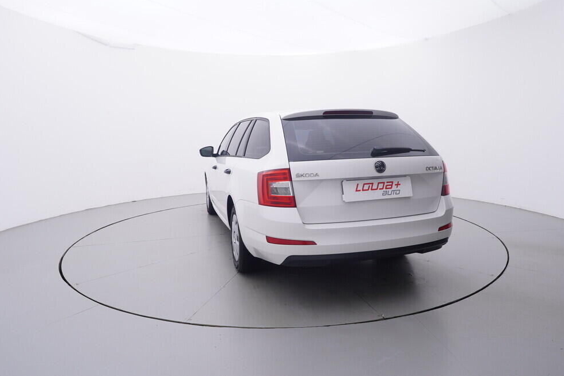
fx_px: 368
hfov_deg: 74.9
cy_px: 180
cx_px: 284
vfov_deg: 54.0
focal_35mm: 24
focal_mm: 15
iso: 200
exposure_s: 1/80
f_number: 5
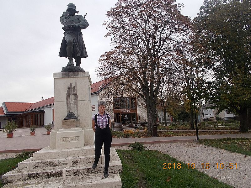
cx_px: 126
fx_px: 189
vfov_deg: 53.1
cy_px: 94
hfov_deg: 67.3
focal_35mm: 26
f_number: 3.2
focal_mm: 4.6
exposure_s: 1/320
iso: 80
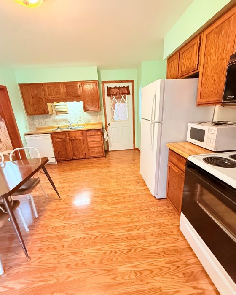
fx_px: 131
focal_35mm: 15
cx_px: 116
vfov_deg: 96.8
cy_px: 148
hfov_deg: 84.0
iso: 640
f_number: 2.2
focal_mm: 2.22
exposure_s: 1/60
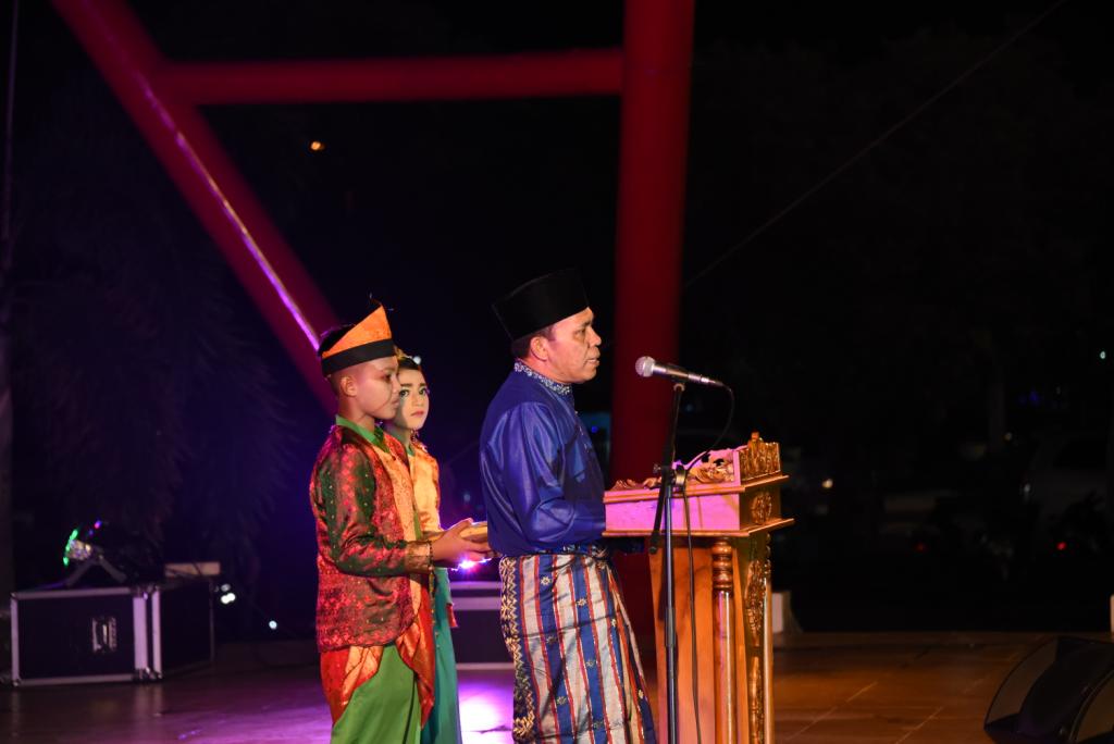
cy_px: 372
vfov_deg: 9.5
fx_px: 4489
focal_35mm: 145
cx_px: 557
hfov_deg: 14.1
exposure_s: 1/125
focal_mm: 145
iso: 3200
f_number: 7.1
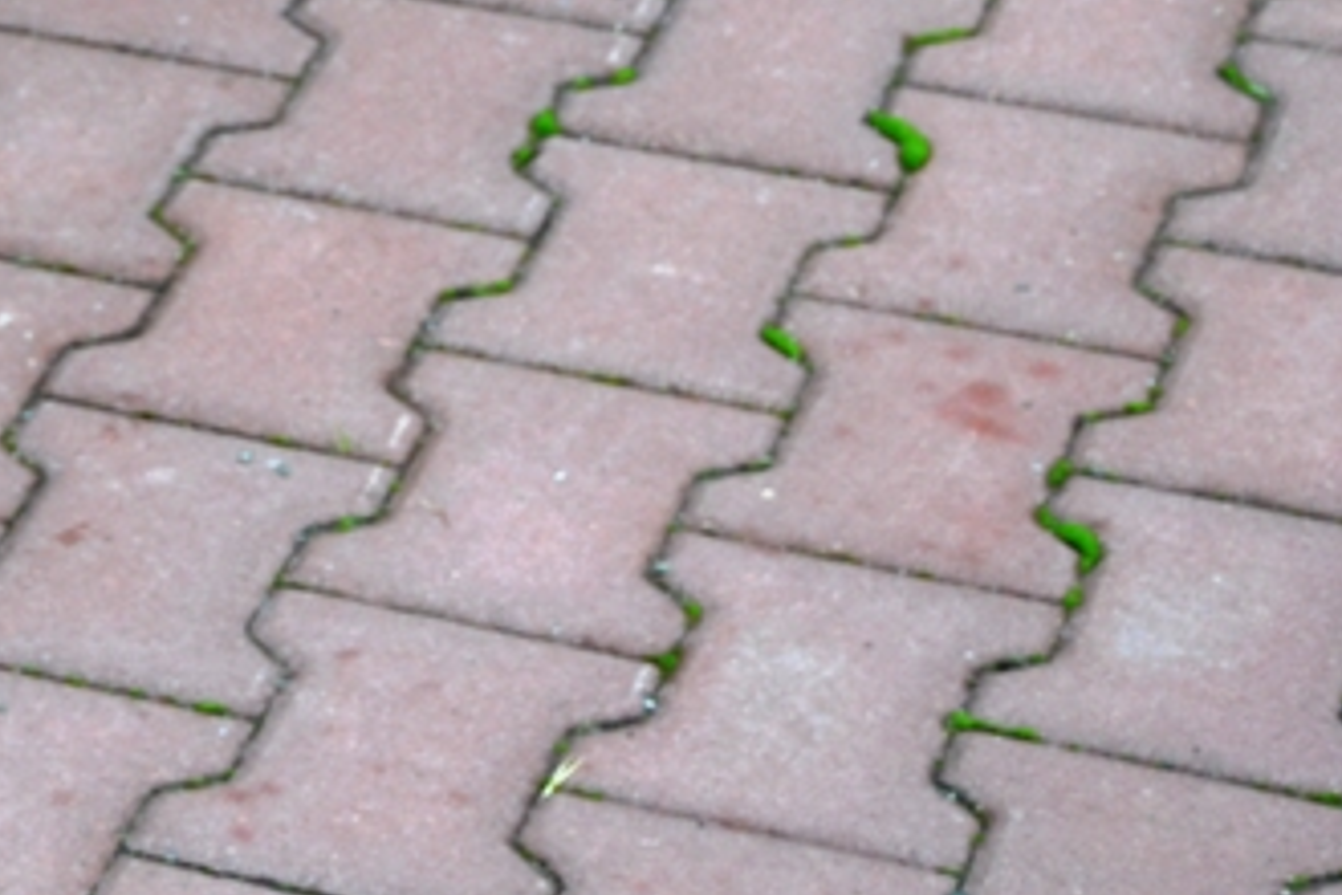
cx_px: -724
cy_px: -323
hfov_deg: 11.1
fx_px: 6598
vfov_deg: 7.7
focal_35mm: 177
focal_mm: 38
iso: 640
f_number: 4.8
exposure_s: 1/60
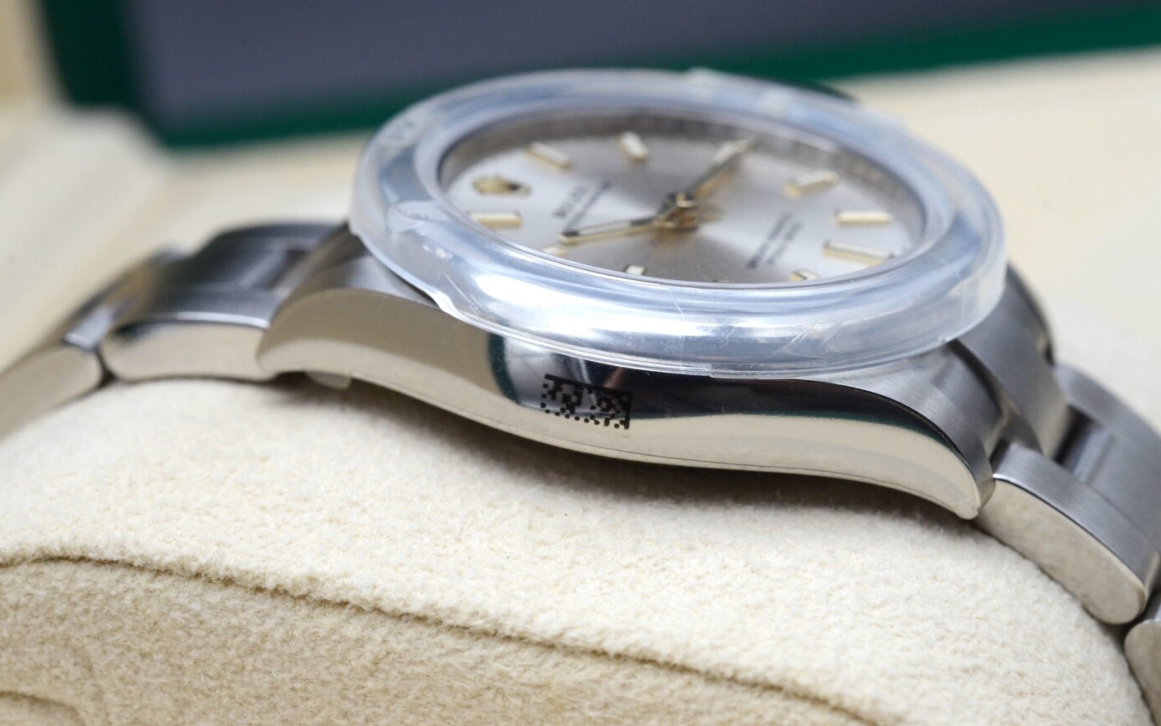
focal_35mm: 92
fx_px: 2911
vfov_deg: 14.2
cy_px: 383
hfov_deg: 22.6
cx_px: 578
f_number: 13
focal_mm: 60
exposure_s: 1/160
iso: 1100
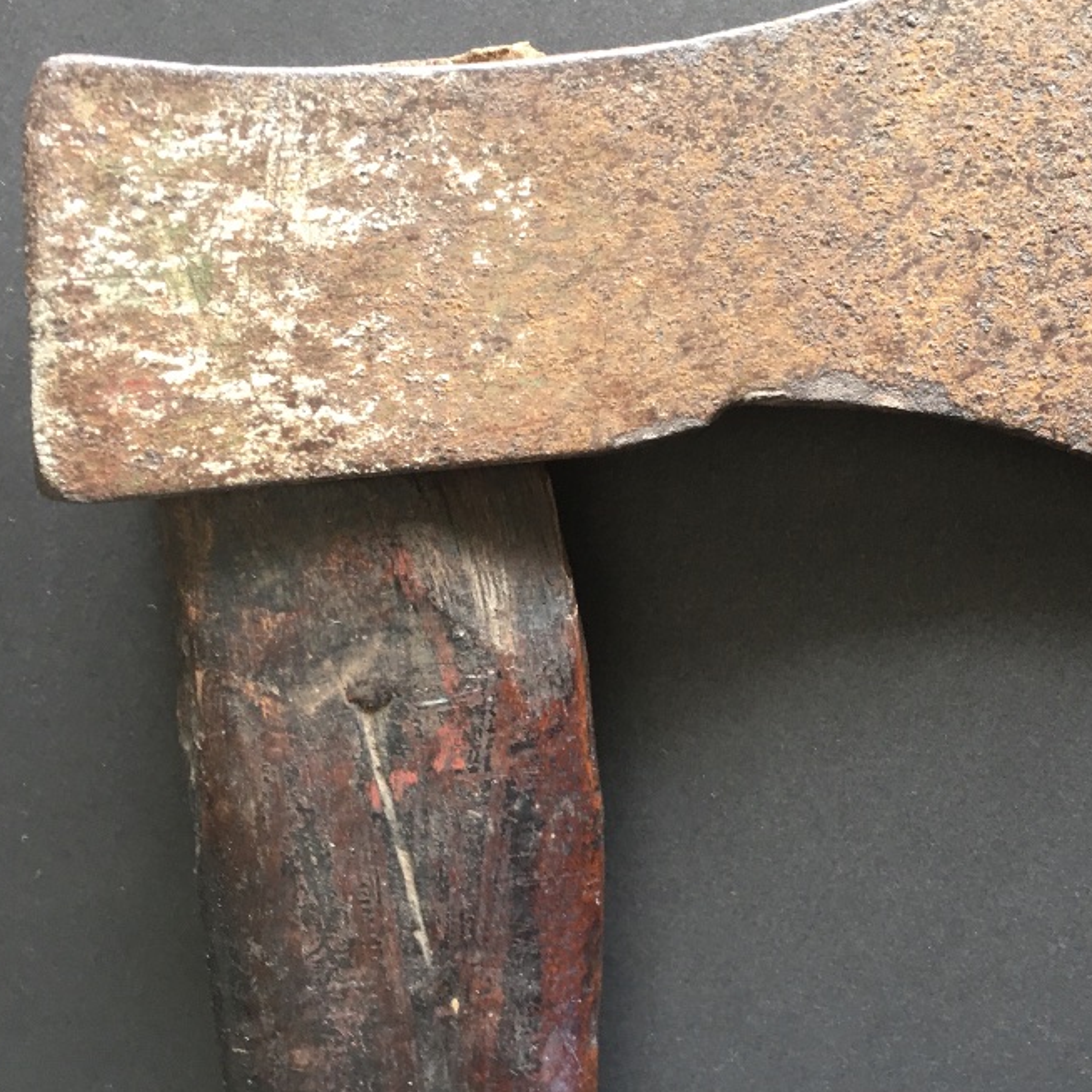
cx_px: 740
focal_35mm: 47
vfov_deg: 36.0
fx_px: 1677
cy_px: 484
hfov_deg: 35.7
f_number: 2.2
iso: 50
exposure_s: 1/17
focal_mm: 4.15
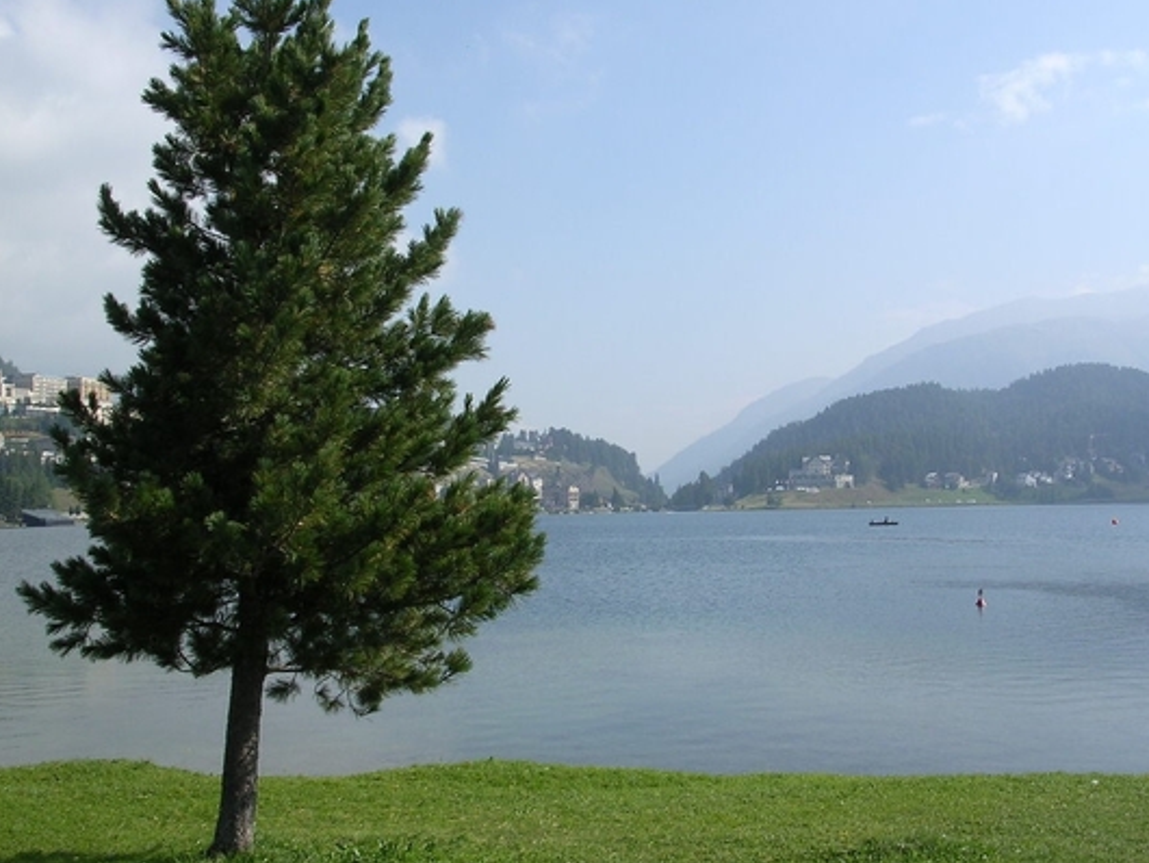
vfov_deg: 33.6
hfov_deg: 43.8
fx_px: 1428
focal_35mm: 43
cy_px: 453
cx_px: 622
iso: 100
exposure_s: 1/300
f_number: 5.6
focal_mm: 5.8
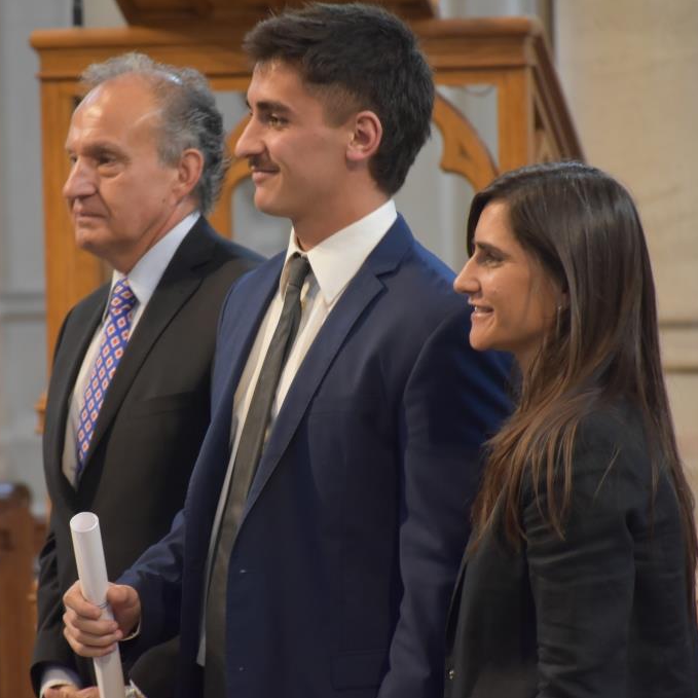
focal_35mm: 269
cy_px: 349
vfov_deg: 6.5
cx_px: 231
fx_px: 6137
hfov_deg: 6.5
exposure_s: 1/13
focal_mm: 140
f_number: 5.6
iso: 1250
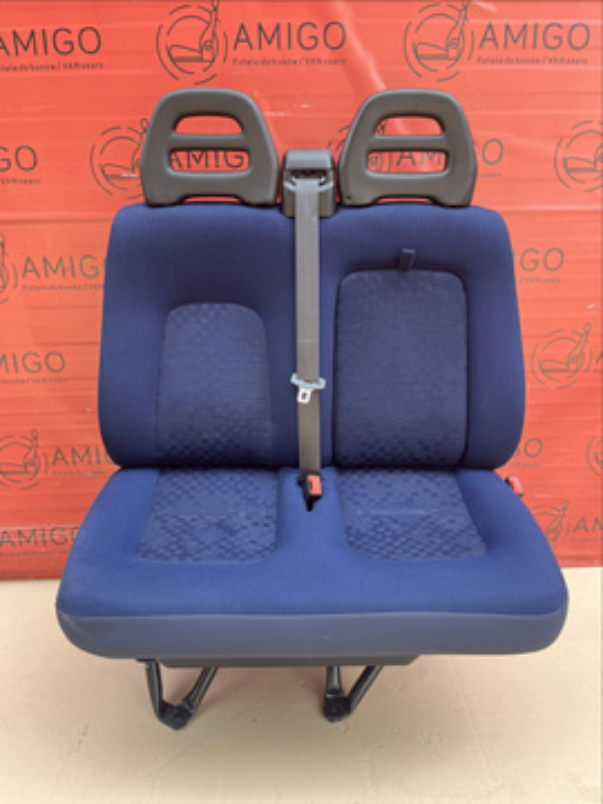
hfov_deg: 53.1
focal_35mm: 26
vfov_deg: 67.3
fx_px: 604
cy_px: 402
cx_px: 302
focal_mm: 5.1
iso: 64
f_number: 1.6
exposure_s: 1/153
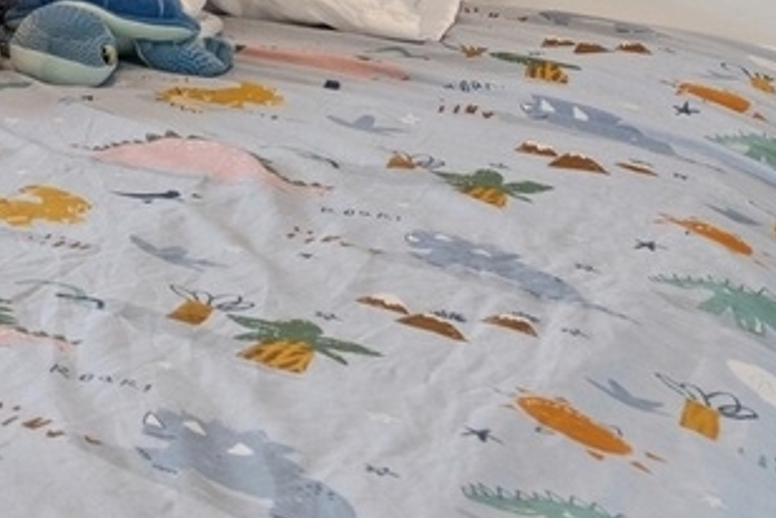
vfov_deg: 14.7
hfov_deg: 15.9
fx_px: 1811
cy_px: -350
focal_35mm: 84
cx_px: -952
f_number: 8
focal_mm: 16
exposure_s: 1/50
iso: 320
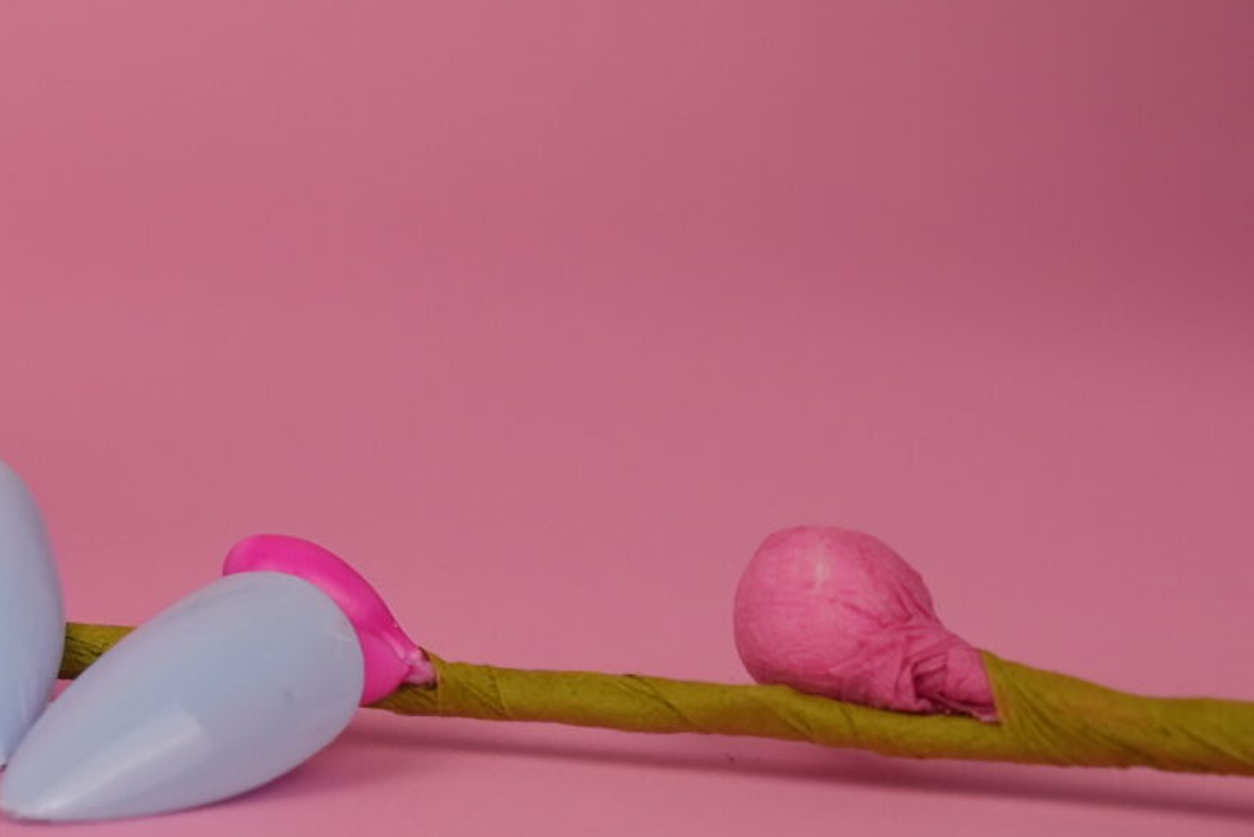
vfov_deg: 7.6
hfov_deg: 11.0
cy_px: -316
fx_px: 6201
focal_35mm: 178
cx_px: -783
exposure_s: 1/250
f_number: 5.6
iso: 320
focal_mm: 35
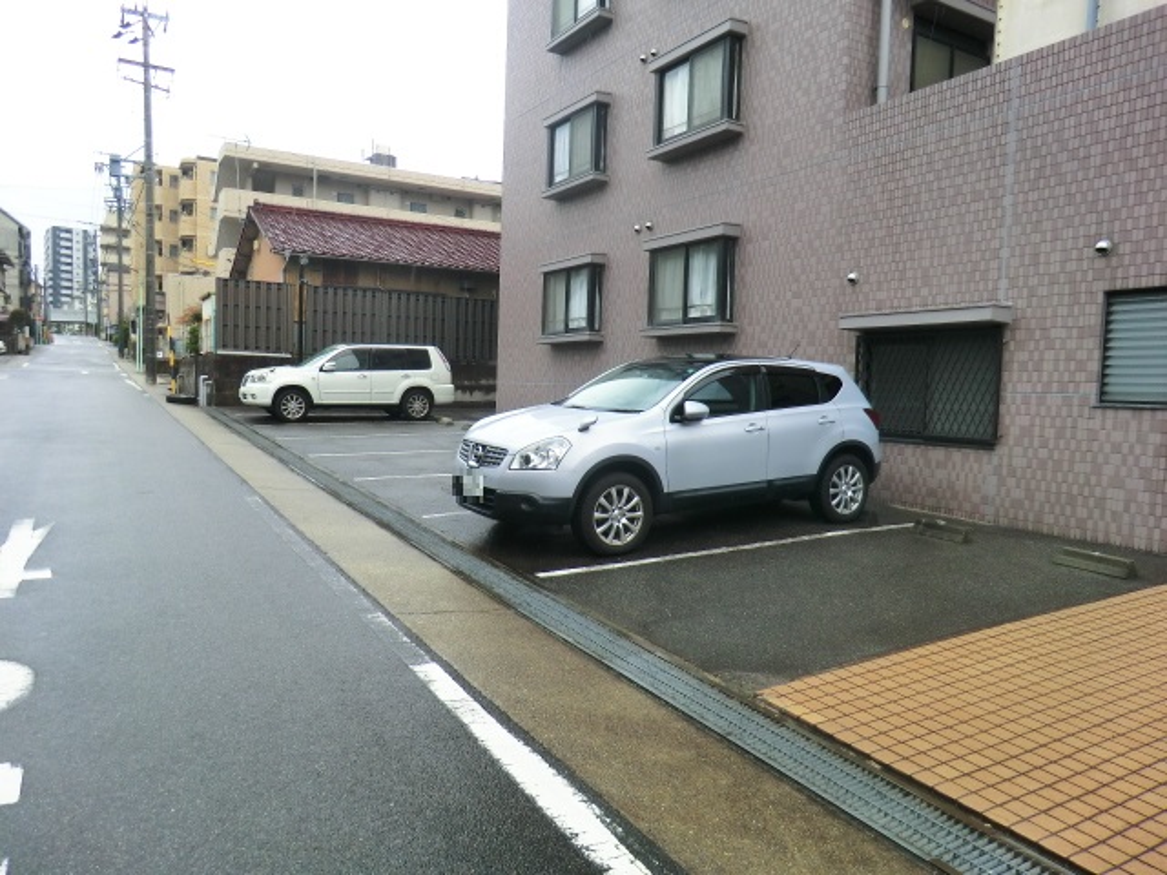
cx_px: 584
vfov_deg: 56.8
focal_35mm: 24
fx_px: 809
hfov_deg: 71.6
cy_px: 438
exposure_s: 1/320
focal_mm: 4.3
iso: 80
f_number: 3.2
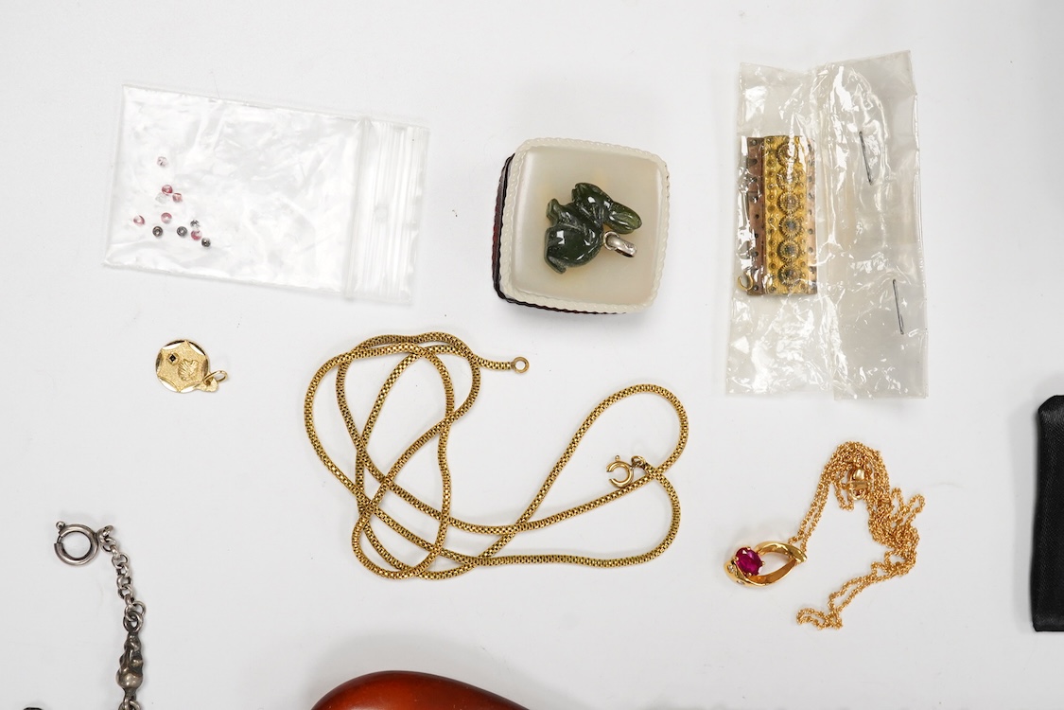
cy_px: 355
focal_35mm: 45
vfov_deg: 29.9
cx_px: 532
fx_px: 1330
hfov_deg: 43.6
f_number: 13
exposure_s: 1/160
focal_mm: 30
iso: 2500
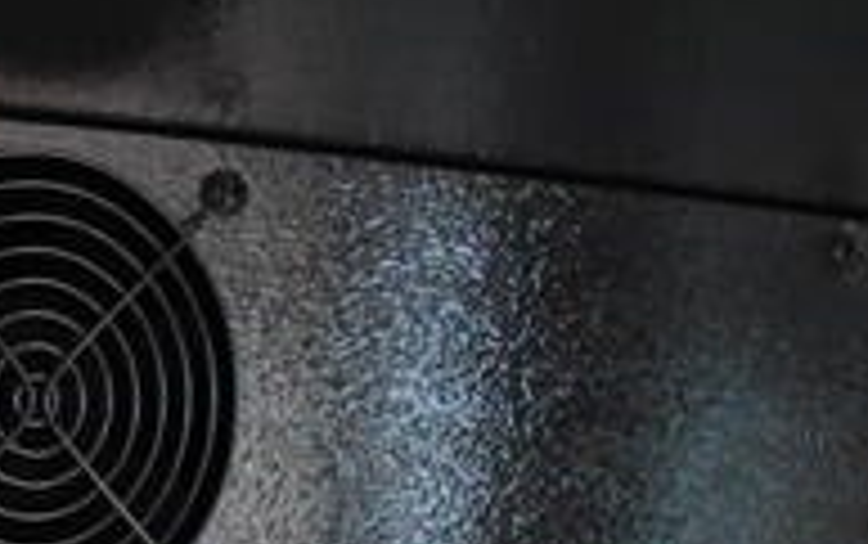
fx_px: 2060
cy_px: 809
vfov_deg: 14.1
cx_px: -135
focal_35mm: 87
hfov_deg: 22.2
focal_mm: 18
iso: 3200
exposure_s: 1/125
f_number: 3.5
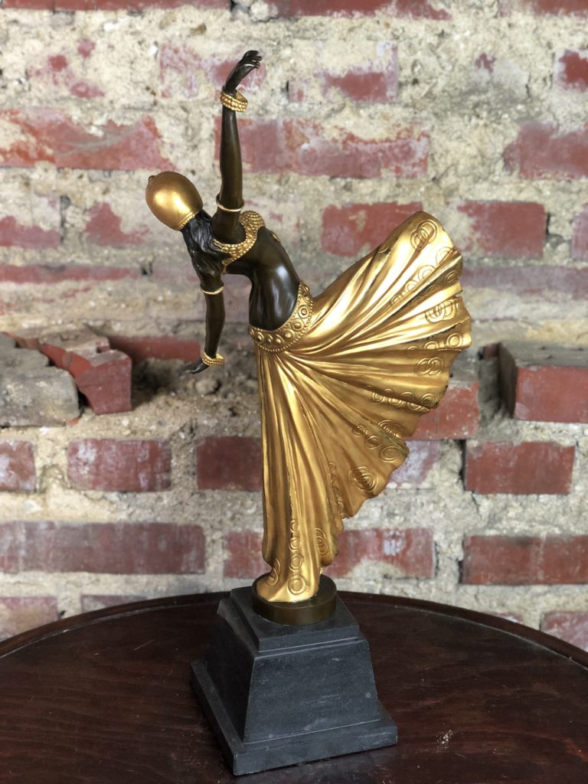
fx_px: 1178
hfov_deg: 28.0
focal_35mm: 52
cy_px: 392
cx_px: 294
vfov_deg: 36.8
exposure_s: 1/50
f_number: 2.4
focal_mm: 6
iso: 100
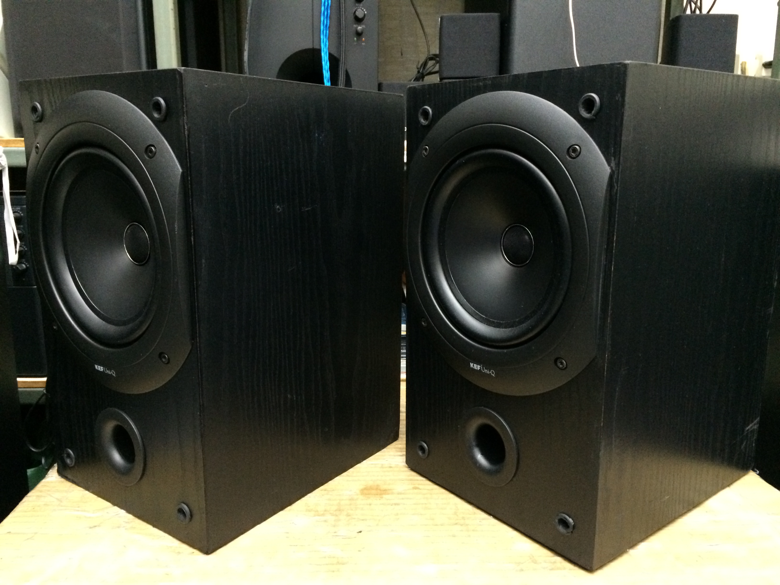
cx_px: 390
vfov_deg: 48.2
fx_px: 653
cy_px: 292
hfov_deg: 61.7
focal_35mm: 29
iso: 320
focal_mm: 4.15
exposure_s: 1/20
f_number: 2.2
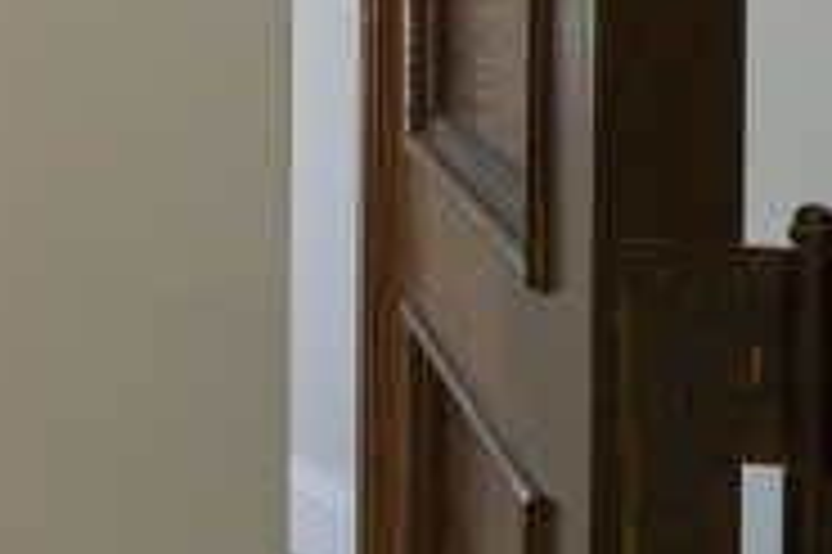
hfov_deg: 12.0
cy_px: 83
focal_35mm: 130
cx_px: -1304
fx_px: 3002
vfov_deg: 10.5
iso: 100
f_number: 11
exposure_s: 1/3
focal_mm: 24
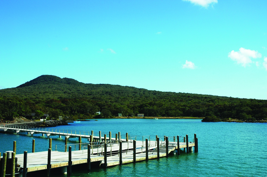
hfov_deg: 42.4
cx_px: 134
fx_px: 345
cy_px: 88
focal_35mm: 46
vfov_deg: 28.9
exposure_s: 1/400
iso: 200
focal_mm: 31
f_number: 10
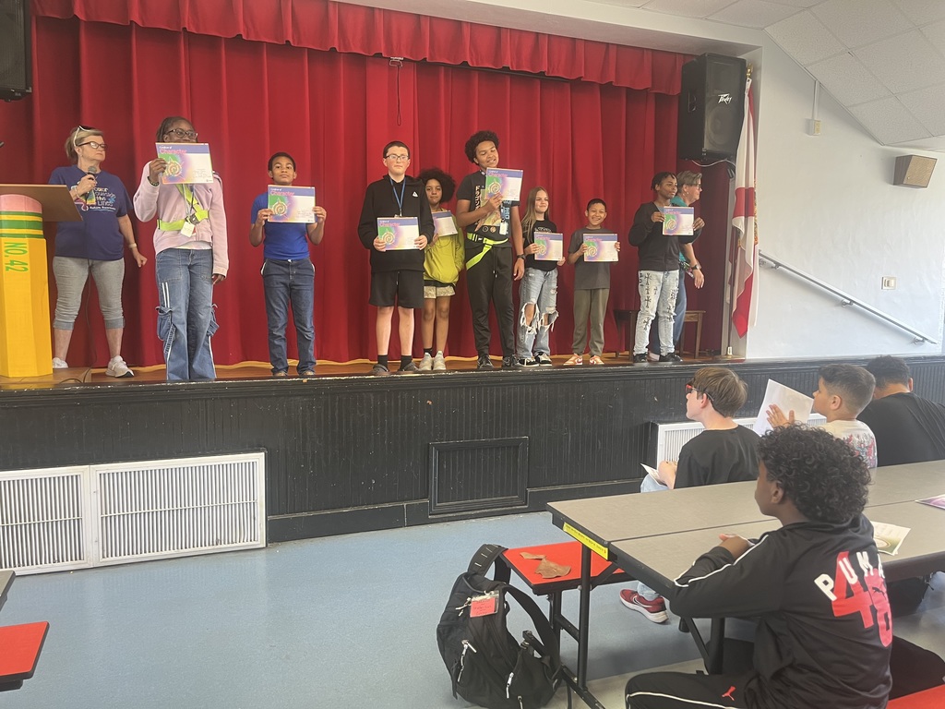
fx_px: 710
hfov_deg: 67.3
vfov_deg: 53.1
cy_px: 354
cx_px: 472
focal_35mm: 26
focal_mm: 5.1
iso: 125
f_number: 1.6
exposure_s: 1/60
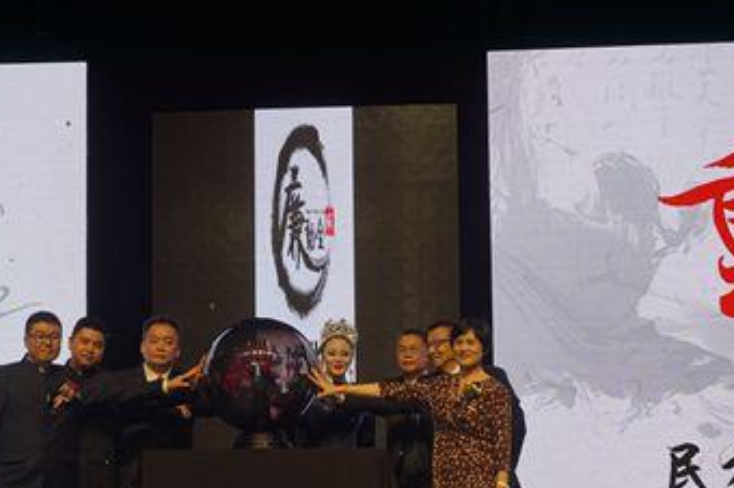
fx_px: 2113
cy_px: 342
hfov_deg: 19.7
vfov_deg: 13.1
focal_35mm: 104
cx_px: 266
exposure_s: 1/80
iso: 400
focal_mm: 47
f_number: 5.6
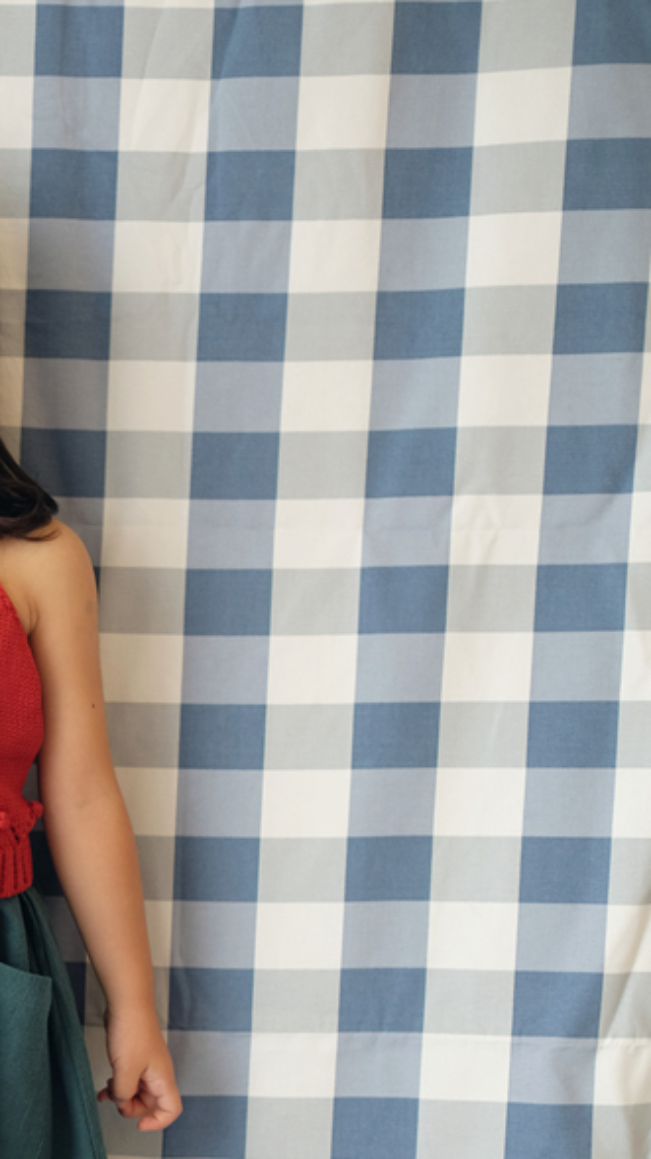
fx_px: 2150
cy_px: 983
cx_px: -65
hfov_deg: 16.7
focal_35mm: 70
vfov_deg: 29.2
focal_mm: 23
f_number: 1.4
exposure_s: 1/60
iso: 250
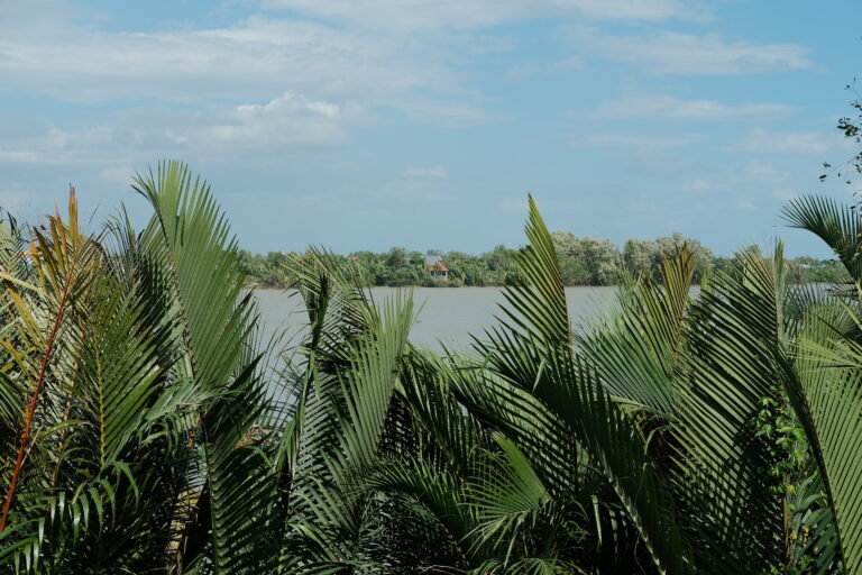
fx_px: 1269
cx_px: 431
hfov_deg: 37.5
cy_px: 288
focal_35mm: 53
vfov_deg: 25.5
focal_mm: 35
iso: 320
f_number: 6.4
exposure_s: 1/1000
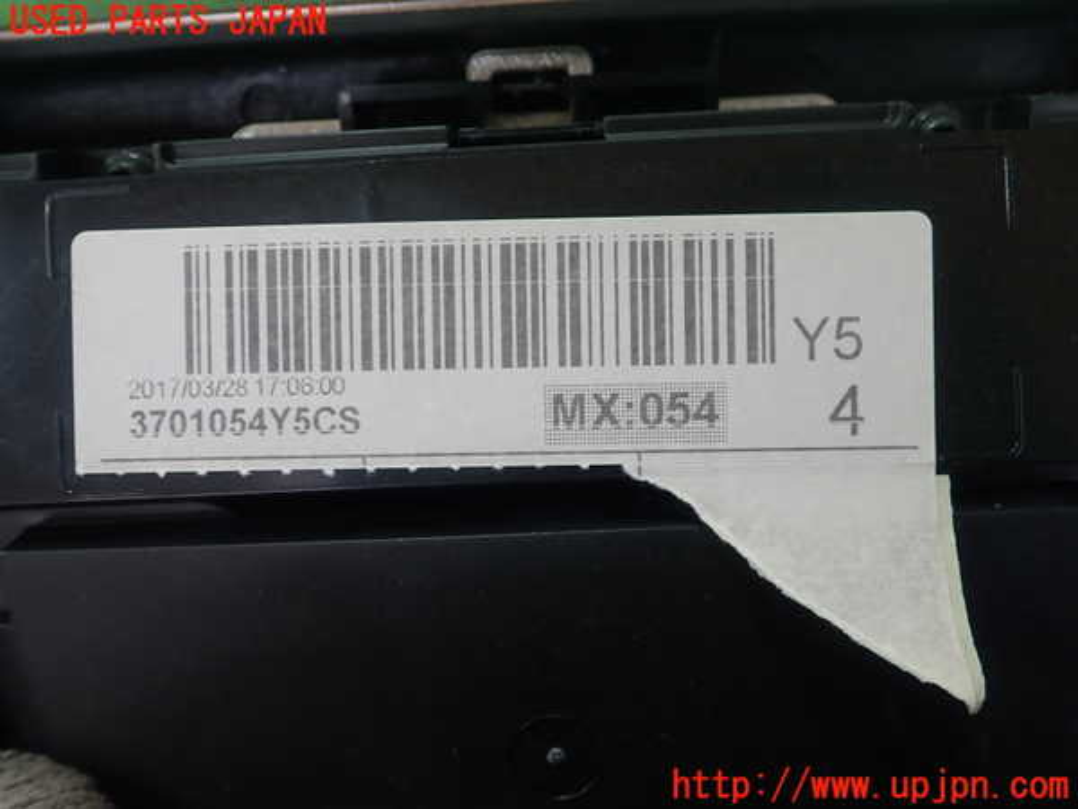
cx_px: 539
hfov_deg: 60.0
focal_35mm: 30
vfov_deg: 46.8
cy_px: 404
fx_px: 934
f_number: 2.3
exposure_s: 1/125
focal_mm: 5.5
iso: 125
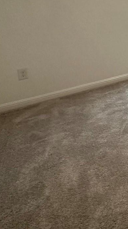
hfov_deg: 18.9
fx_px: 272
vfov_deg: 40.6
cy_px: 8
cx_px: 243
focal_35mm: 45
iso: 250
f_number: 2.2
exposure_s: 1/120
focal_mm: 2.22
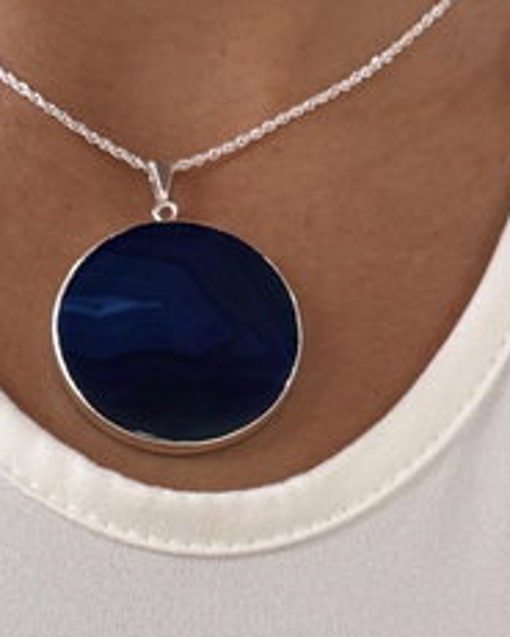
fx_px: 2036
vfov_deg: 17.7
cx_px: 196
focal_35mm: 108
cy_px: 440
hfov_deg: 14.3
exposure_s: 1/85
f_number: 1.78
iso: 100
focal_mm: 6.76
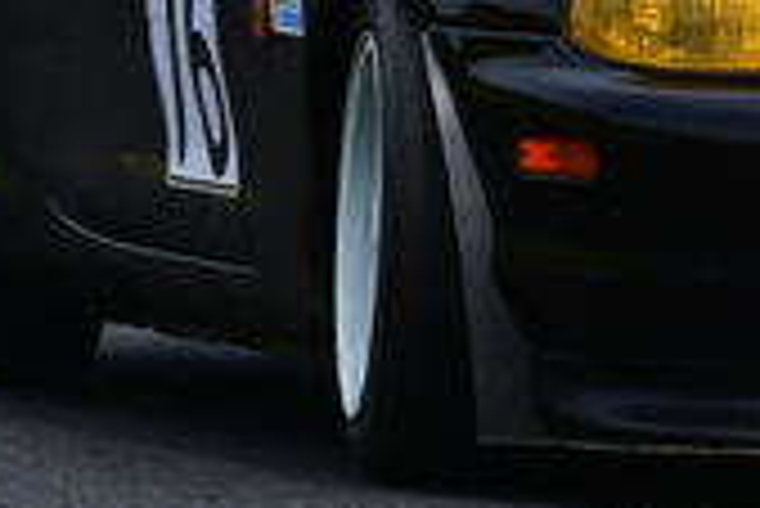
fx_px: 43588
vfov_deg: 0.7
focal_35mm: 2063
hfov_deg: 1.0
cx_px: 1376
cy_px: -274
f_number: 11
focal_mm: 290
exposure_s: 1/640
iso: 400
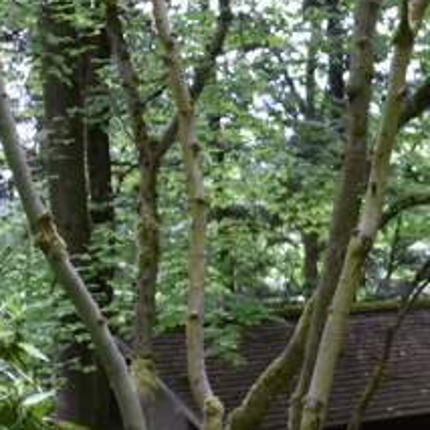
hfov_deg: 11.3
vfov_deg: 11.8
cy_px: 592
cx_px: 785
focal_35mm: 143
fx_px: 2010
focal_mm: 28
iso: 800
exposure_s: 1/60
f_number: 3.5
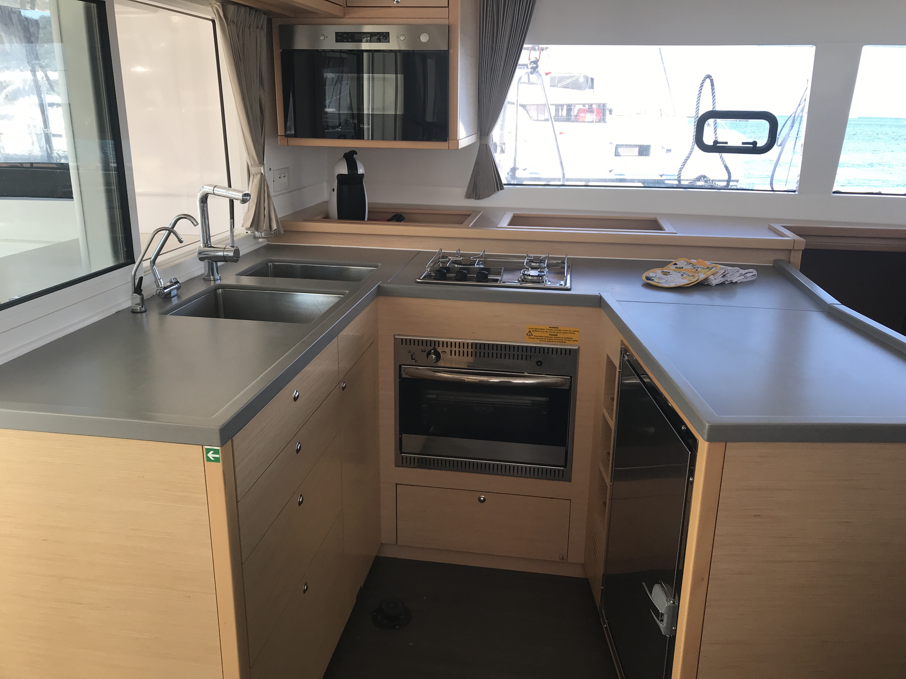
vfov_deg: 49.7
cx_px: 453
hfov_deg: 63.4
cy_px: 340
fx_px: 733
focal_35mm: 28
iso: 20
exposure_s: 1/160
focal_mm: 3.99
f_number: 1.8
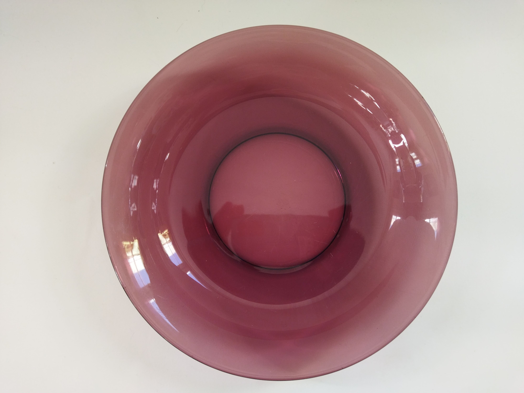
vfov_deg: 51.4
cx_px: 262
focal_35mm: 27
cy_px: 196
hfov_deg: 65.3
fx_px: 409
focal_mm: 4.71
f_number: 1.79
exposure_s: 1/100
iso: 134
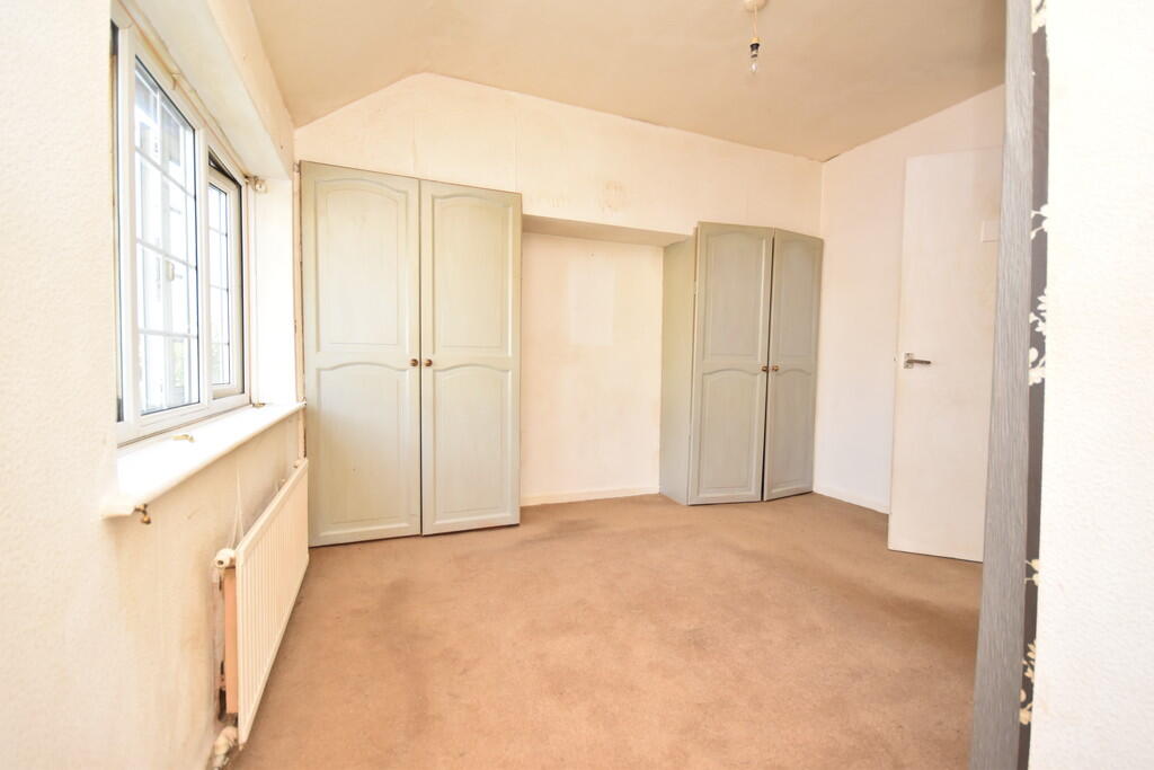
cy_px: 385
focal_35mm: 15
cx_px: 577
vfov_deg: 77.3
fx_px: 481
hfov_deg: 100.4
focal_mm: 10
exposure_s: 1/200
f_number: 5
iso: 800
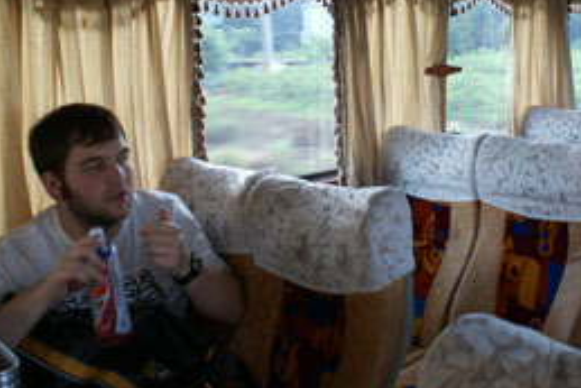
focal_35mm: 47
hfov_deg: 41.1
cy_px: 118
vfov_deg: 28.4
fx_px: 759
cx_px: 408
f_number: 4
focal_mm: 18
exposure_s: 1/30
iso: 100
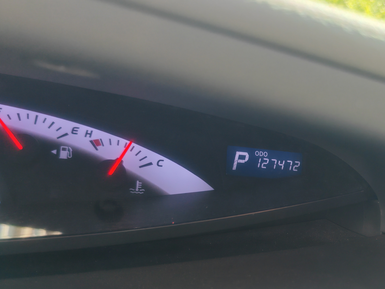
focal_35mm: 37
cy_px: 185
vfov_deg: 38.4
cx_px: 271
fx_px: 412
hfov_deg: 48.9
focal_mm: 5.4
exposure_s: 1/120
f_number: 1.6
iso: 50
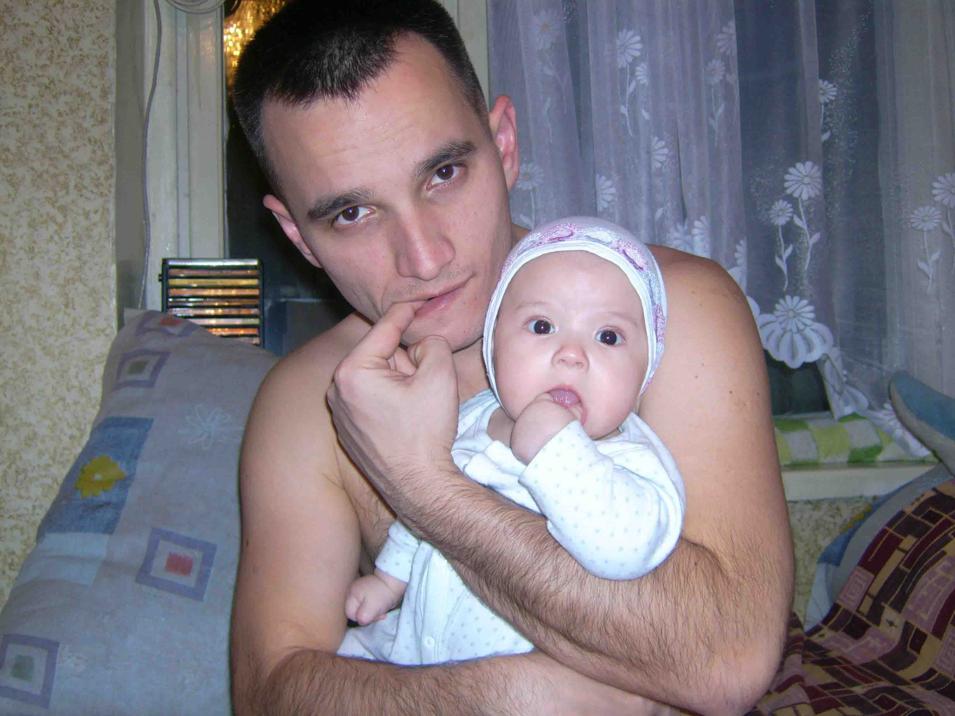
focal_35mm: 40
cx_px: 478
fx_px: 1104
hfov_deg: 46.8
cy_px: 358
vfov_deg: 36.0
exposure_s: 1/42
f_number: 2.8
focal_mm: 8.25
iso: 50
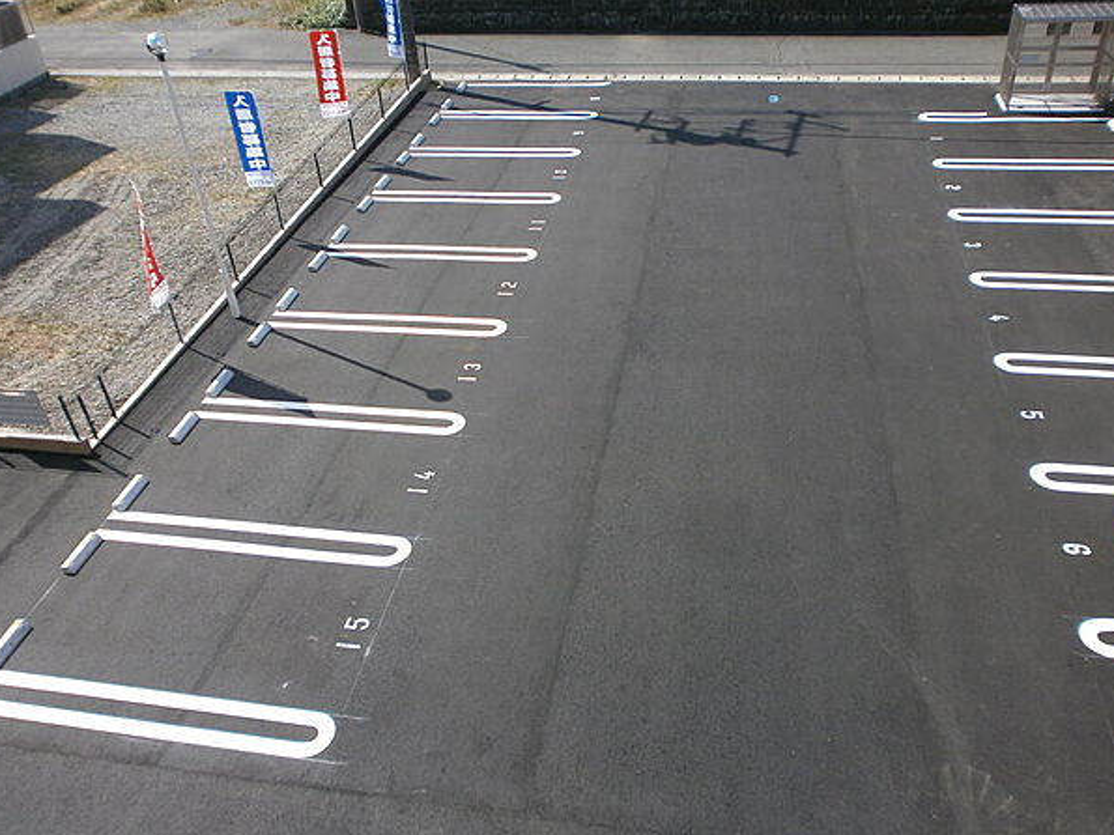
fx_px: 933
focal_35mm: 29
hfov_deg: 61.7
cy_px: 402
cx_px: 544
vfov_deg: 48.2
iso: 100
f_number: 2.9
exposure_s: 1/1000
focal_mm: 4.8
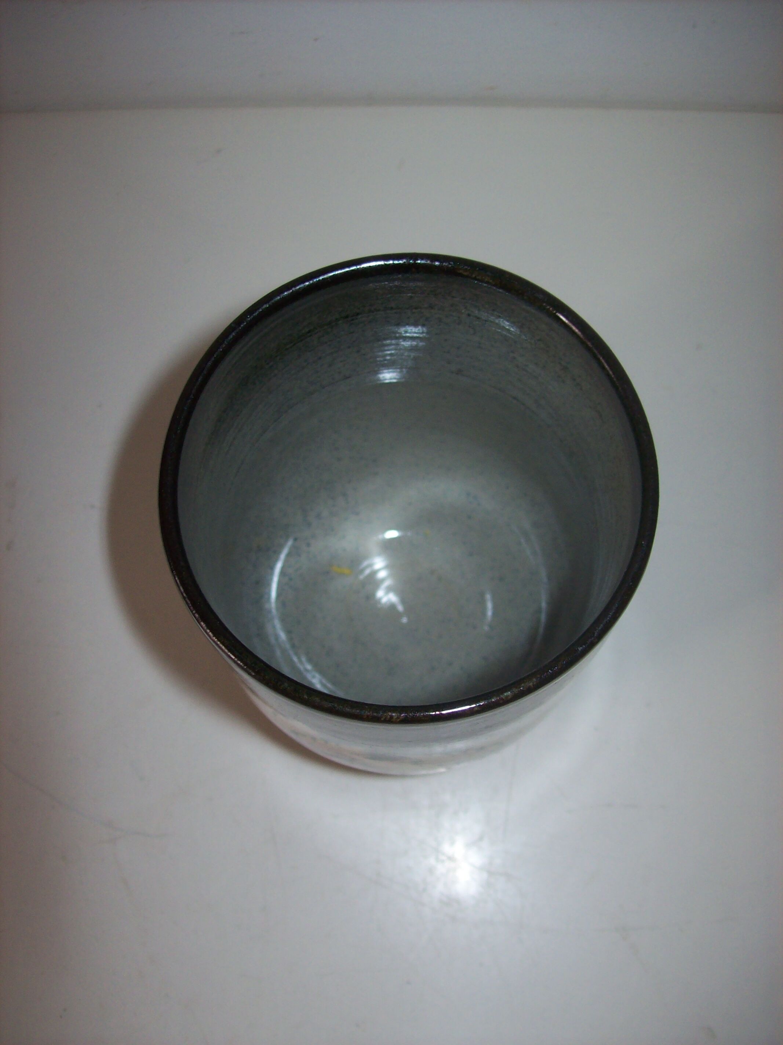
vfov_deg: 51.4
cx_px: 392
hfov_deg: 39.6
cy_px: 522
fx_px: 1086
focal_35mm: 36
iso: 80
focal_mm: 6
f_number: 2.7
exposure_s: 1/64
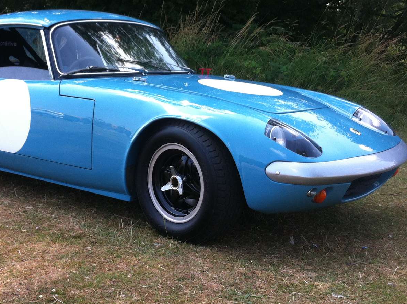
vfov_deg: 24.6
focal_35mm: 59
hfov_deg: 32.5
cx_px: 143
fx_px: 693
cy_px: 102
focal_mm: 3.85
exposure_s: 1/290
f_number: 2.8
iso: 80
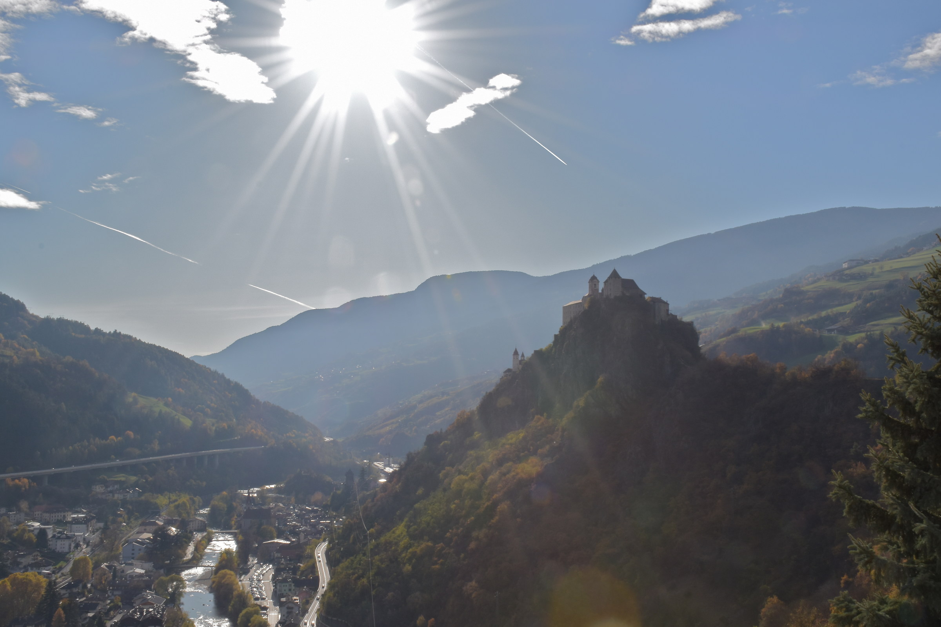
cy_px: 314
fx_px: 1019
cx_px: 470
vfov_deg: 34.2
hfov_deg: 49.6
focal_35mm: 39
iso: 320
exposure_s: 1/160
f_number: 25
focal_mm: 26
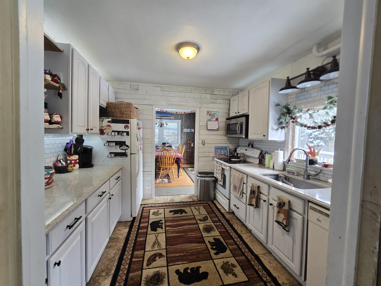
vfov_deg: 89.9
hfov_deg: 106.2
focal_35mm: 13
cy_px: 143
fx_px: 143
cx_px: 190
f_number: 2.2
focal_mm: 2.2
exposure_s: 1/60
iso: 125
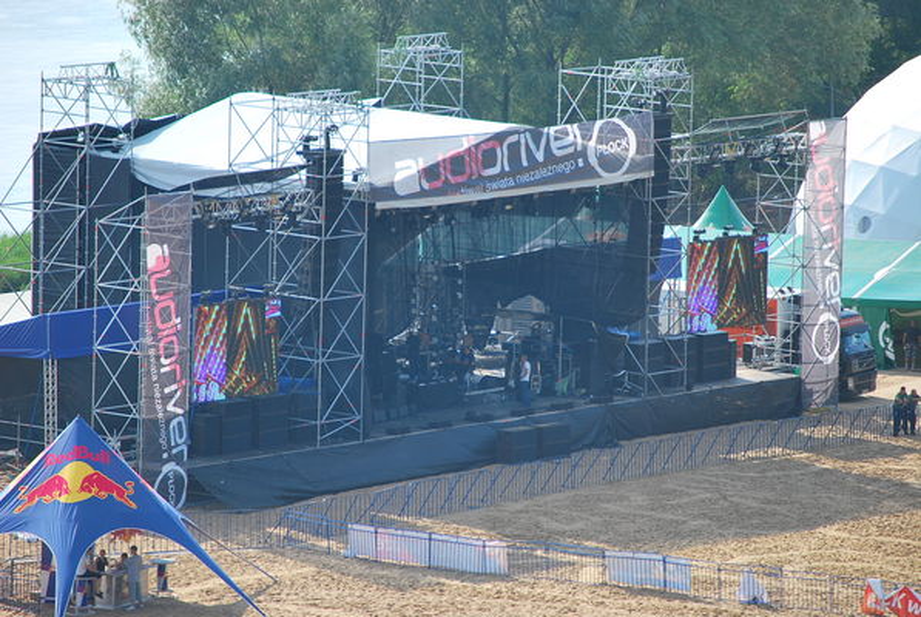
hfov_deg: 6.9
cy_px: 308
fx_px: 7686
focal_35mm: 300
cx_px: 460
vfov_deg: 4.6
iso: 100
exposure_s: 1/200
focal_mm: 200
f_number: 5.6
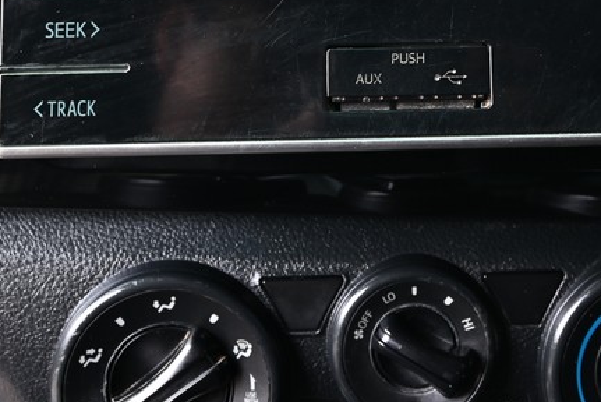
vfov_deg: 17.3
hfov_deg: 26.6
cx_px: 431
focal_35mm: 75
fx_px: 1257
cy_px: -87
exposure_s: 1/30
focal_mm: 29.5
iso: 200
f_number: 6.7
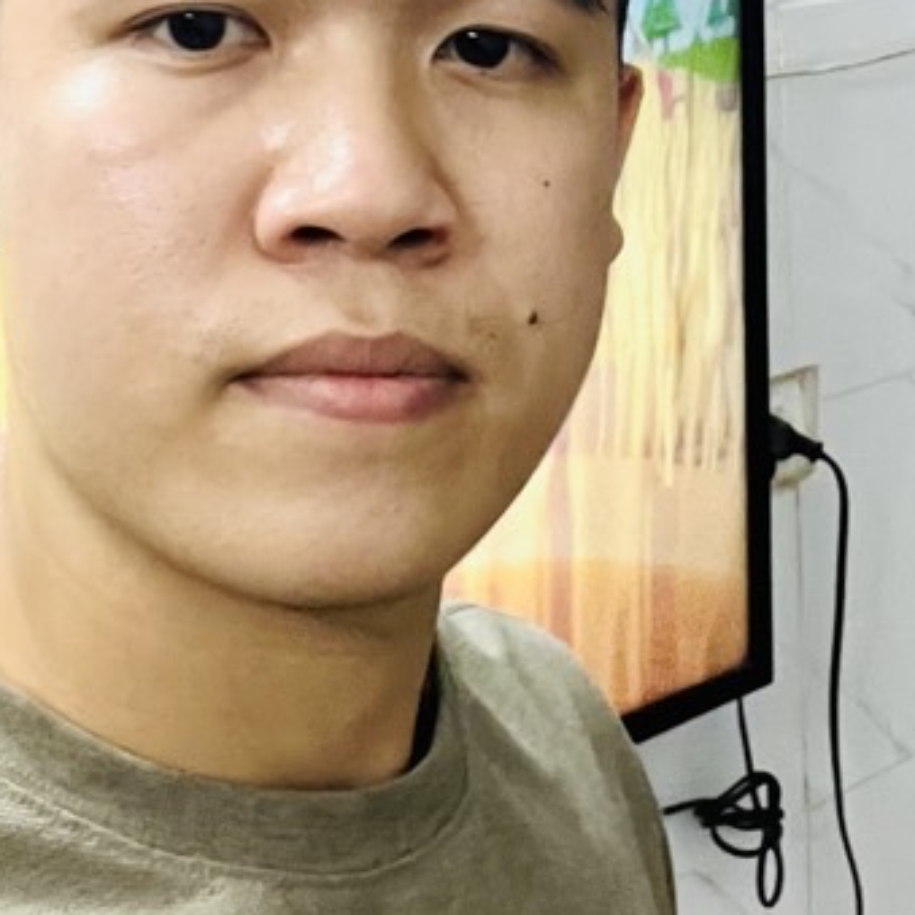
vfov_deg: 20.6
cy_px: -92
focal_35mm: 80
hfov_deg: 21.3
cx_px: 761
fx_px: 2392
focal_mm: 2.71
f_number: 2.2
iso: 400
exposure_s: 1/33
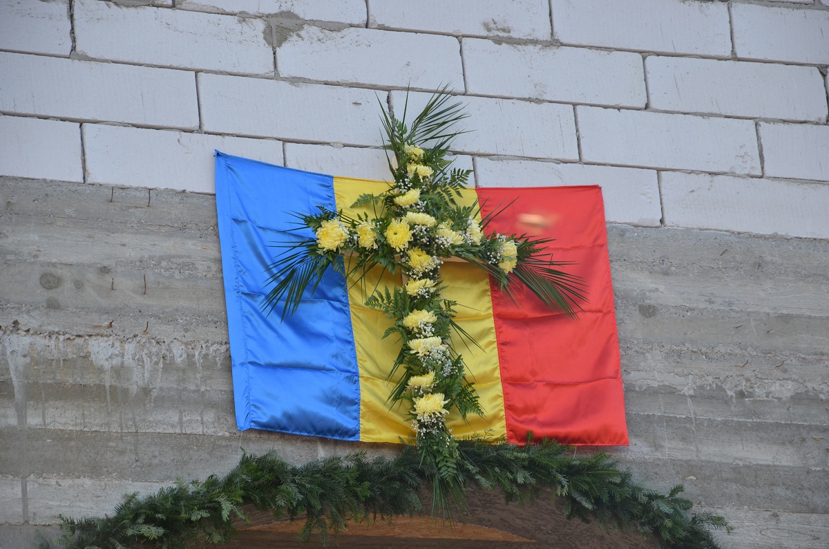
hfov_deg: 13.1
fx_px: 3618
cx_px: 414
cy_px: 274
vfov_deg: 8.7
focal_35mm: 158
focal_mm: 105
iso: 200
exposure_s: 1/250
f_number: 5.6
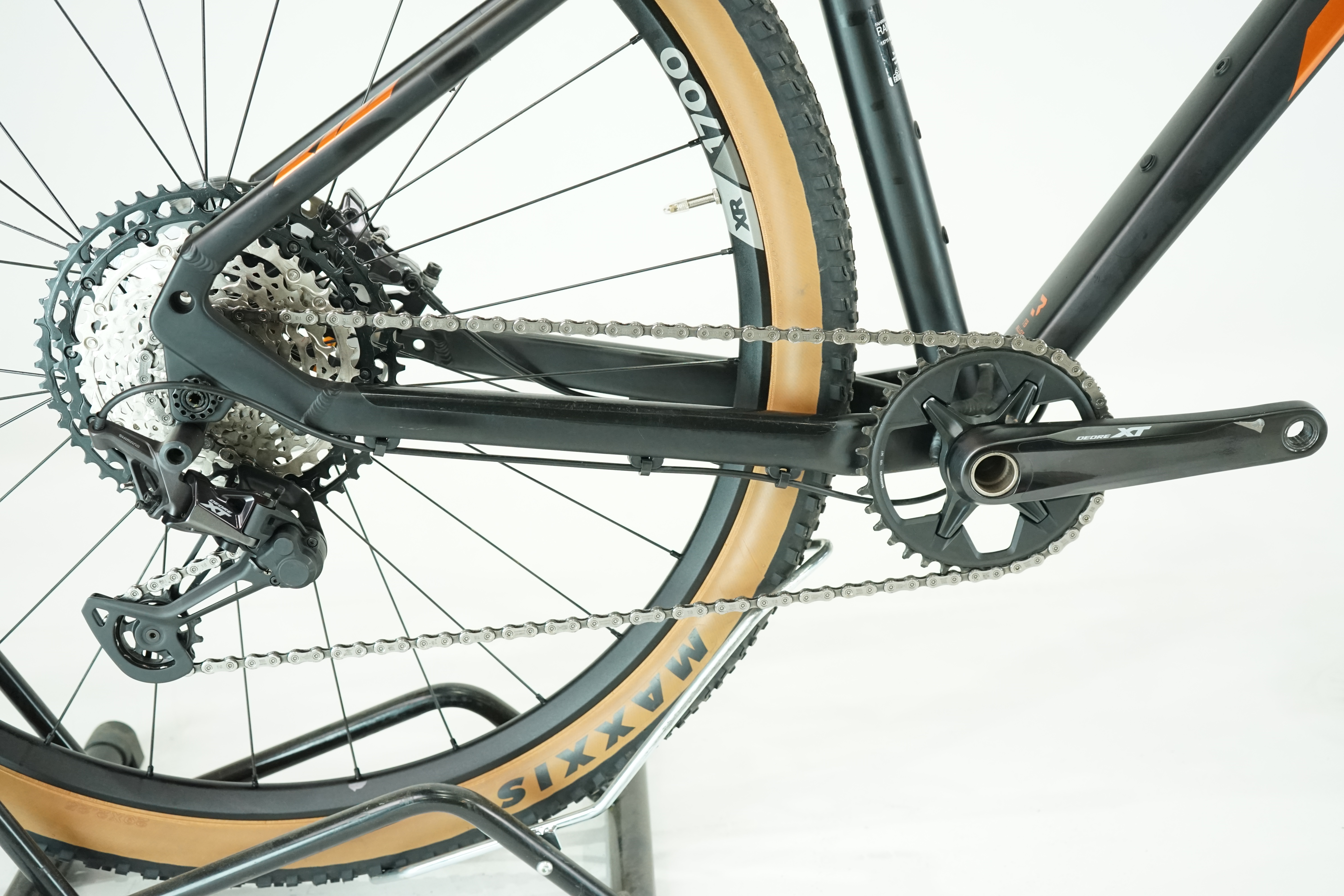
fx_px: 1493
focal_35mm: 40
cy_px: 448
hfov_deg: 48.5
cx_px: 672
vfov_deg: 33.4
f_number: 5
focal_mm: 40
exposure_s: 1/200
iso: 2500
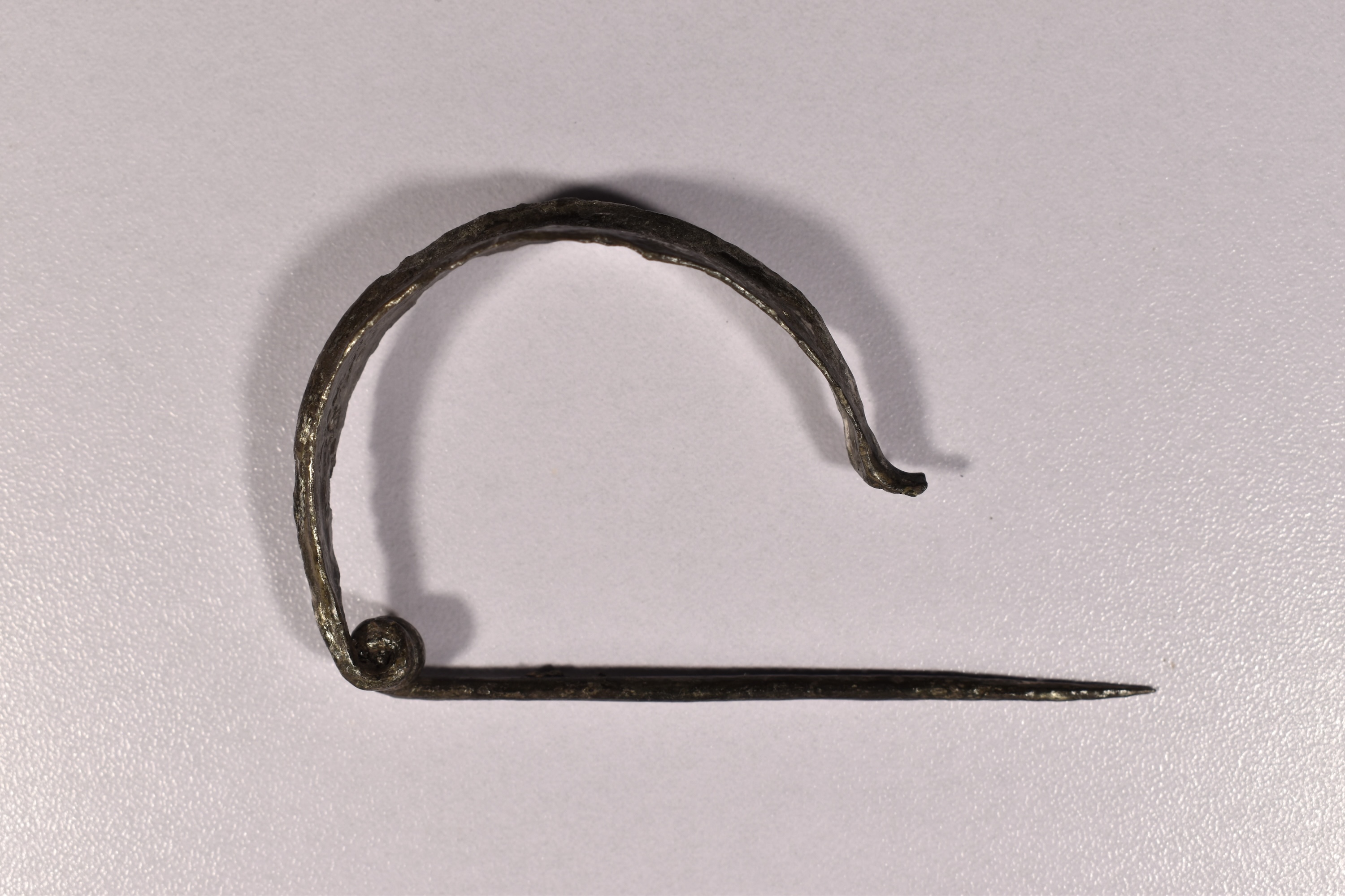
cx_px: 672
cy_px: 448
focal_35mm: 51
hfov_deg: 38.9
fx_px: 1905
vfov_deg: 26.5
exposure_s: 1/40
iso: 100
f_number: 8
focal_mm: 34
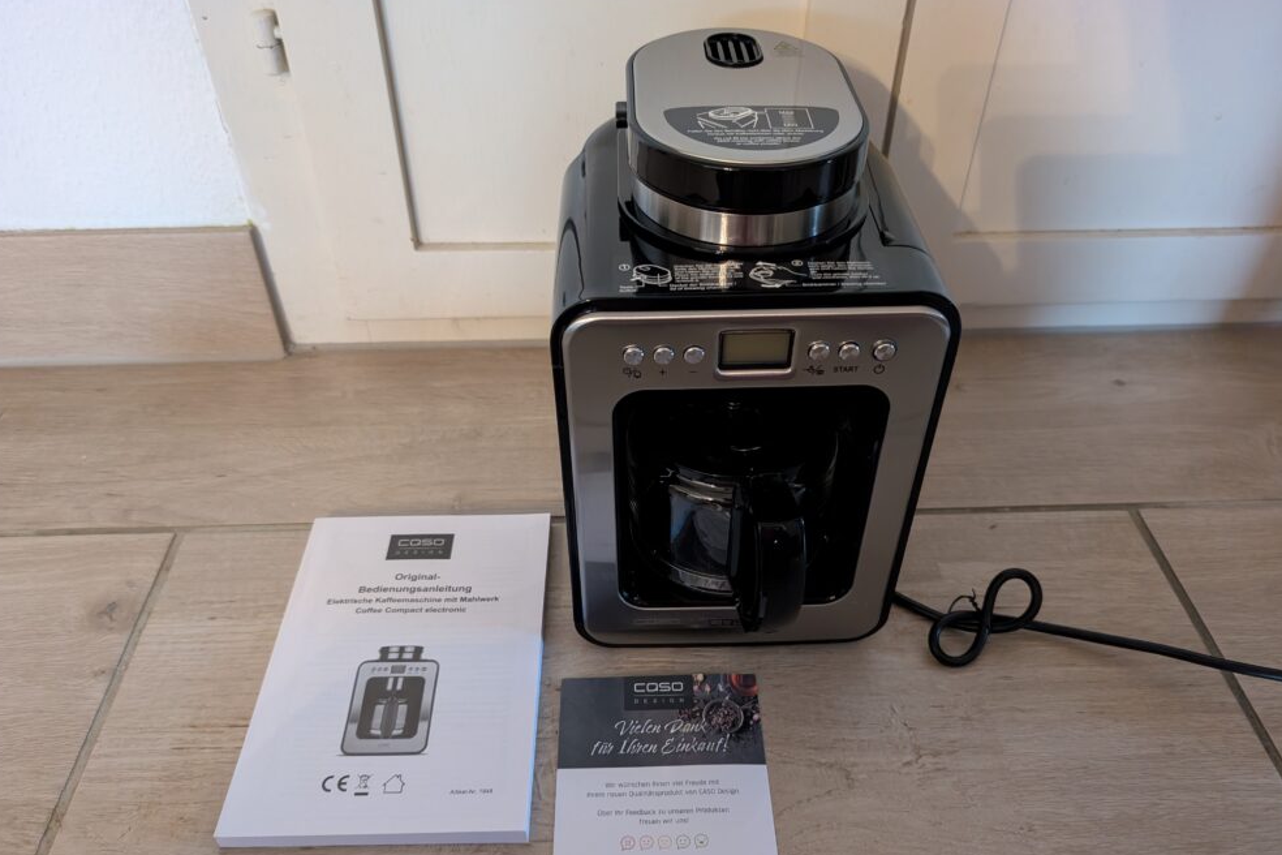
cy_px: 489
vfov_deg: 49.4
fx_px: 926
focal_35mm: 26
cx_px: 649
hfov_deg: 69.4
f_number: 1.68
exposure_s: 1/25
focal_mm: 6.9
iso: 726
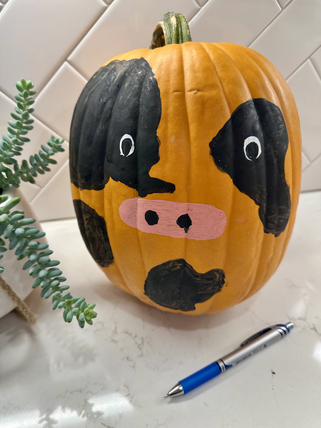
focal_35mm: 24
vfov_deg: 71.6
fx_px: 297
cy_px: 214
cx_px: 160
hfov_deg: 56.8
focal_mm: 6.86
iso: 125
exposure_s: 1/120
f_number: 1.78
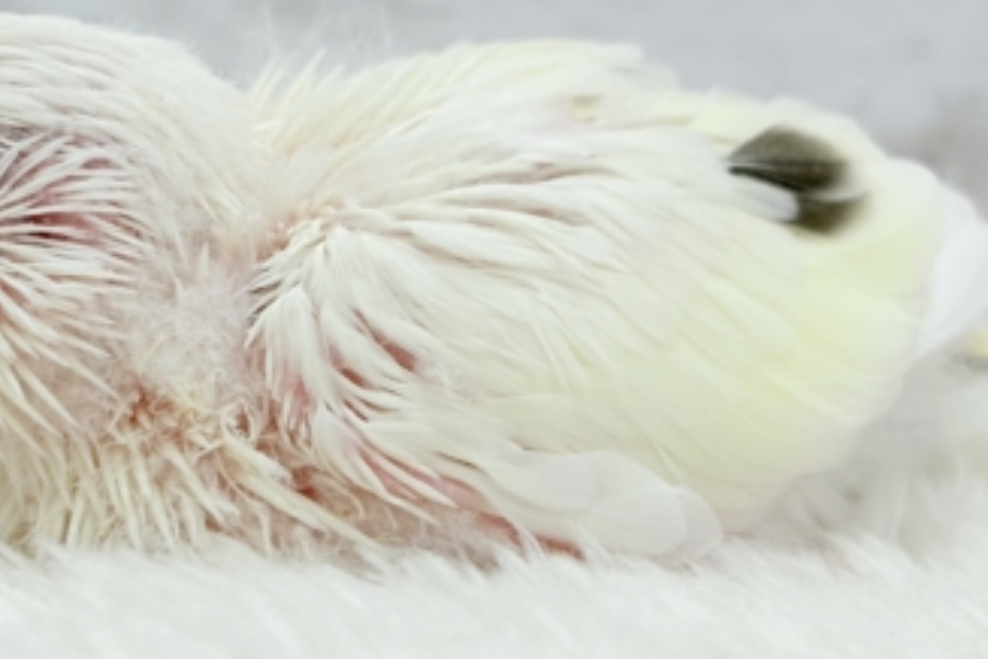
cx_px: 344
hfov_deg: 19.2
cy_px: 233
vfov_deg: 12.9
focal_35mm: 106
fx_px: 2909
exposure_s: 1/50
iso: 32
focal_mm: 5.96
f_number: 1.6
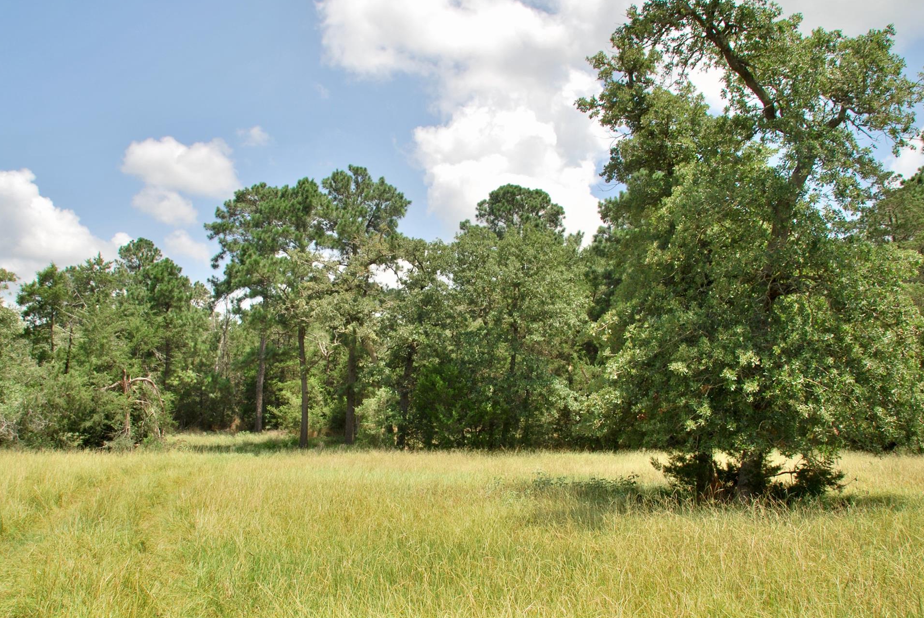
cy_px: 319
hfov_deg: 63.6
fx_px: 745
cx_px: 438
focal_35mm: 29
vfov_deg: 45.1
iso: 100
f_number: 9
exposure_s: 1/200
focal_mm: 18
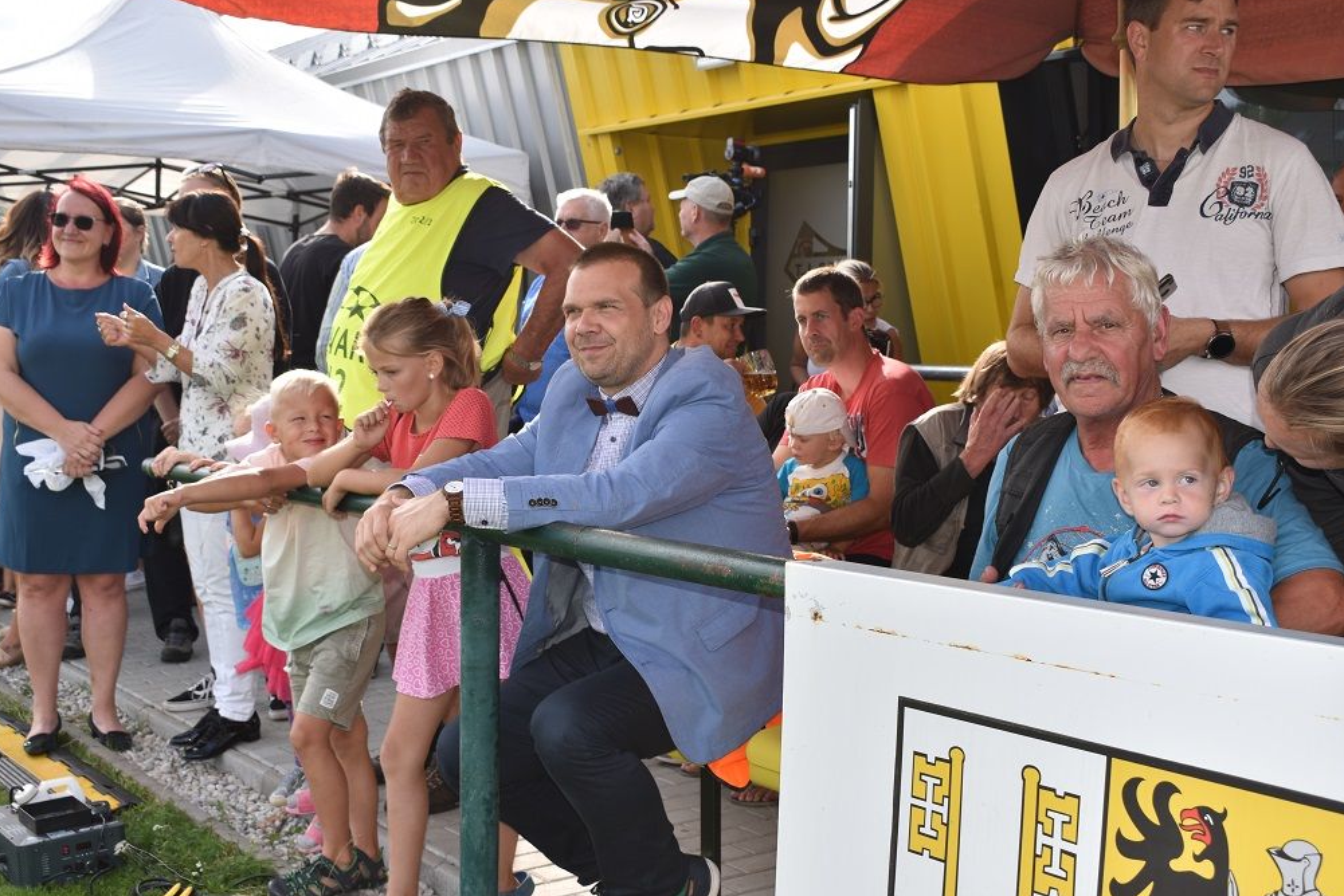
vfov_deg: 29.3
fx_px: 1718
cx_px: 659
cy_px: 443
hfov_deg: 42.7
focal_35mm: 46
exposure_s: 1/160
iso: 100
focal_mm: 30
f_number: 6.3
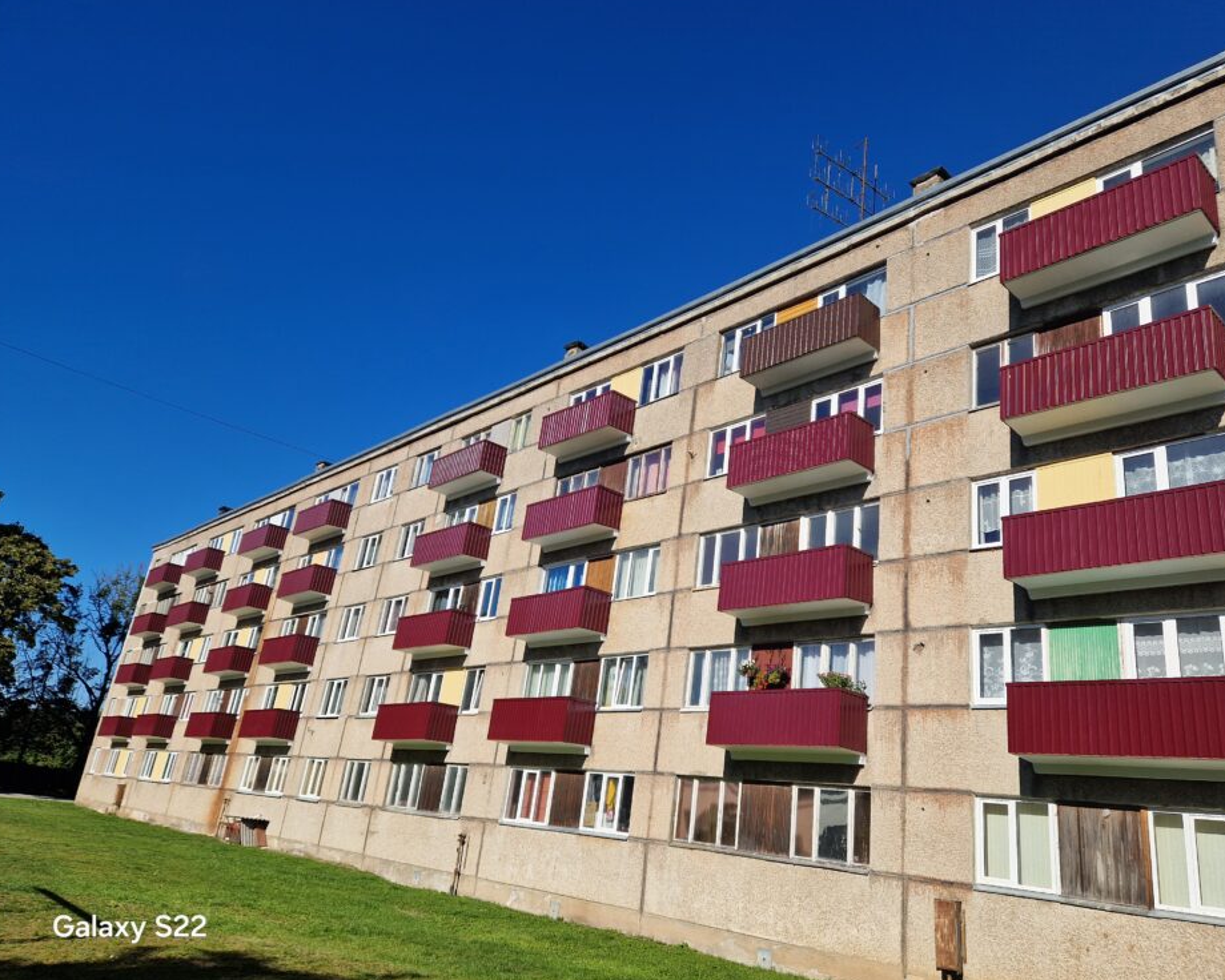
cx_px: 670
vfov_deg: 56.8
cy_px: 497
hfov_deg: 68.0
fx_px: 906
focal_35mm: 25
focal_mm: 5.4
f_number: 1.8
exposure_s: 1/2800
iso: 50
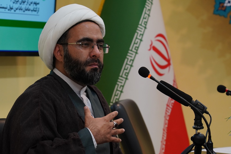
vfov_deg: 8.8
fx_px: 1001
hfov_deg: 13.2
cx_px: 116
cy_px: 77
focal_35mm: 156
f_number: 4.5
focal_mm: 104
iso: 1000
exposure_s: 1/125
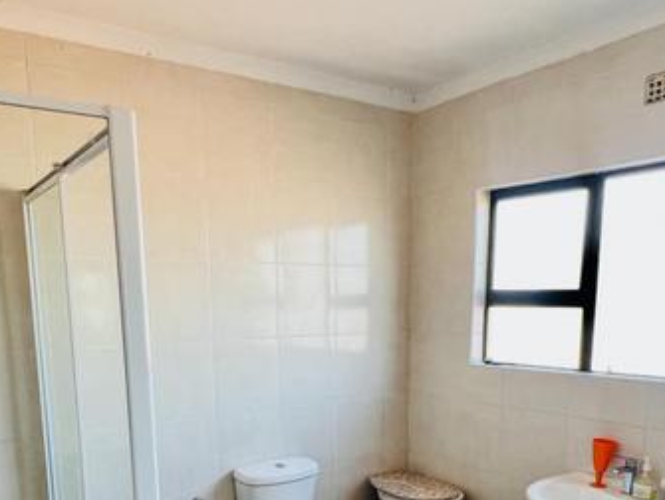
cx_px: 308
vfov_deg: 42.6
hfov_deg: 58.2
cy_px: 429
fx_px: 596
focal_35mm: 31
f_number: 1.8
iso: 80
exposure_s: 1/99
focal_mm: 1.57
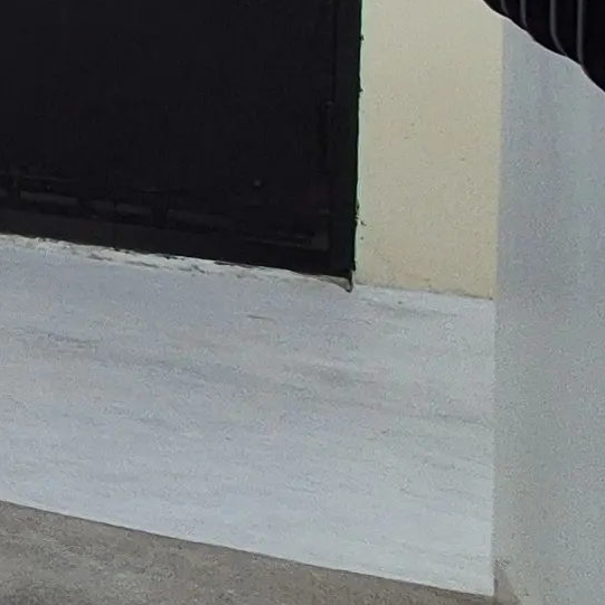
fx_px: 1681
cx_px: -1343
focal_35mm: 85
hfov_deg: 10.6
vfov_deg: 18.9
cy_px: -177
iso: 50
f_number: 2.2
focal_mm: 2.2
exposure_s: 1/2640
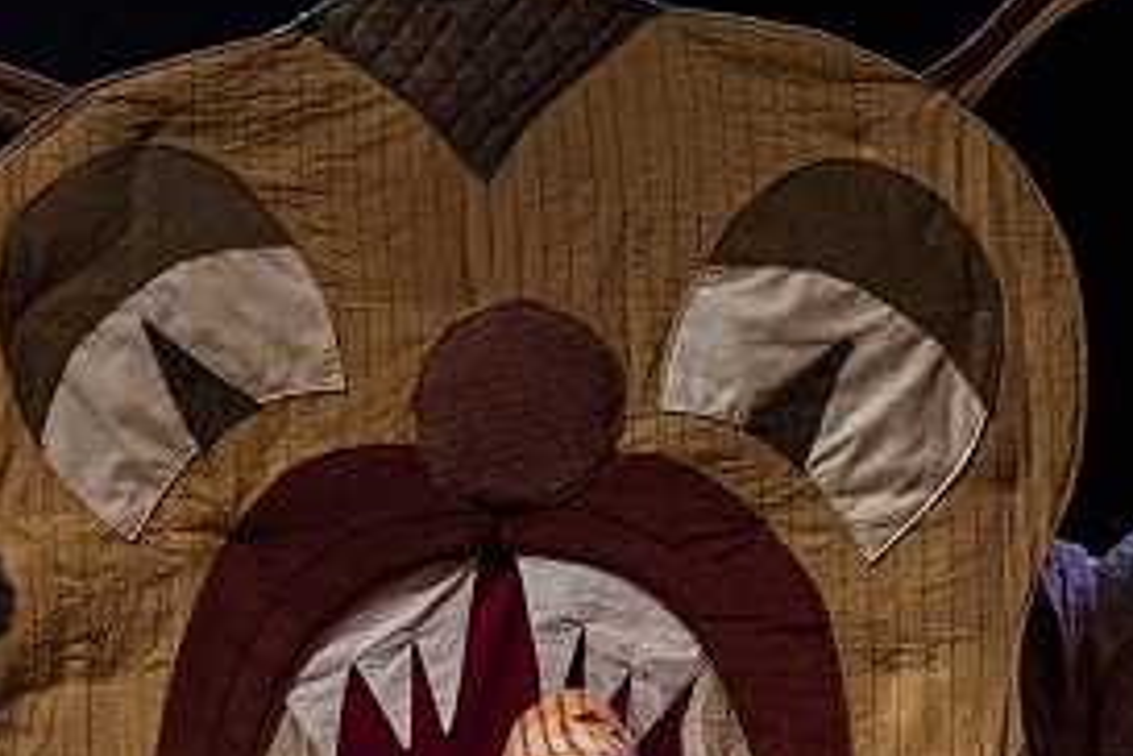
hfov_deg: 13.3
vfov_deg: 8.8
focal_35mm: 154
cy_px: 812
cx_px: 490
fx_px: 4846
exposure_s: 1/320
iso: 800
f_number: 3.5
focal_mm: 35
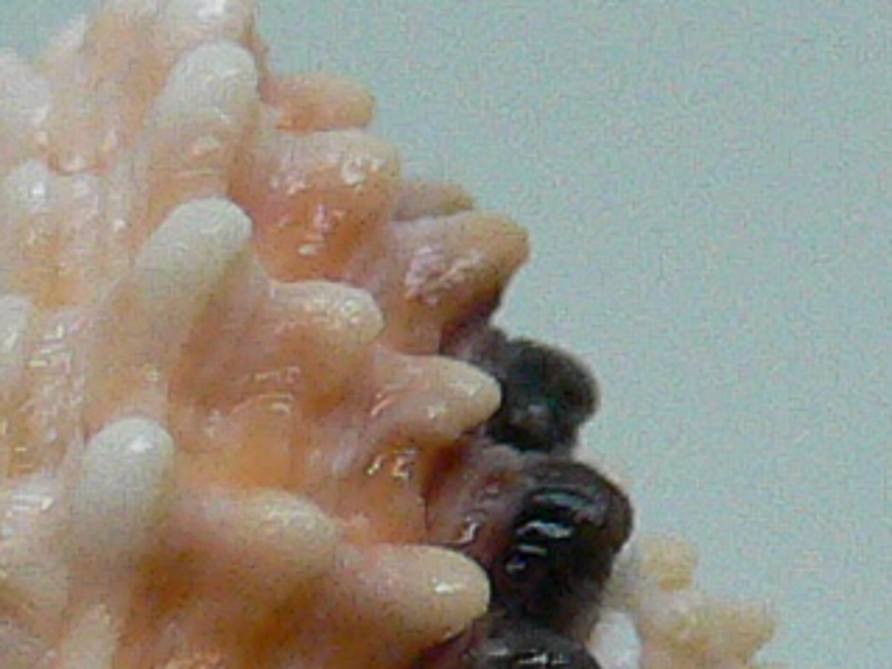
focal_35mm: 221
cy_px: 1142
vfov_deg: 6.6
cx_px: -14
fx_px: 5693
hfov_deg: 8.9
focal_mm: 4.6
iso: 200
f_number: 2.8
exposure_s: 1/60
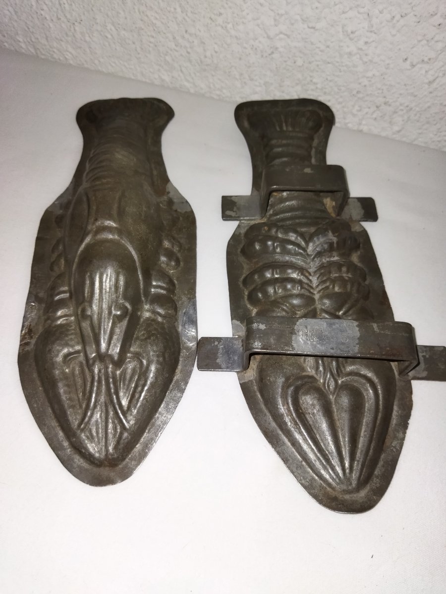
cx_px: 223
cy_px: 297
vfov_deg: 65.3
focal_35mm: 27
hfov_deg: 51.4
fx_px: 464
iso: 338
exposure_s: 1/50
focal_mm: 4.71
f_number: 1.79
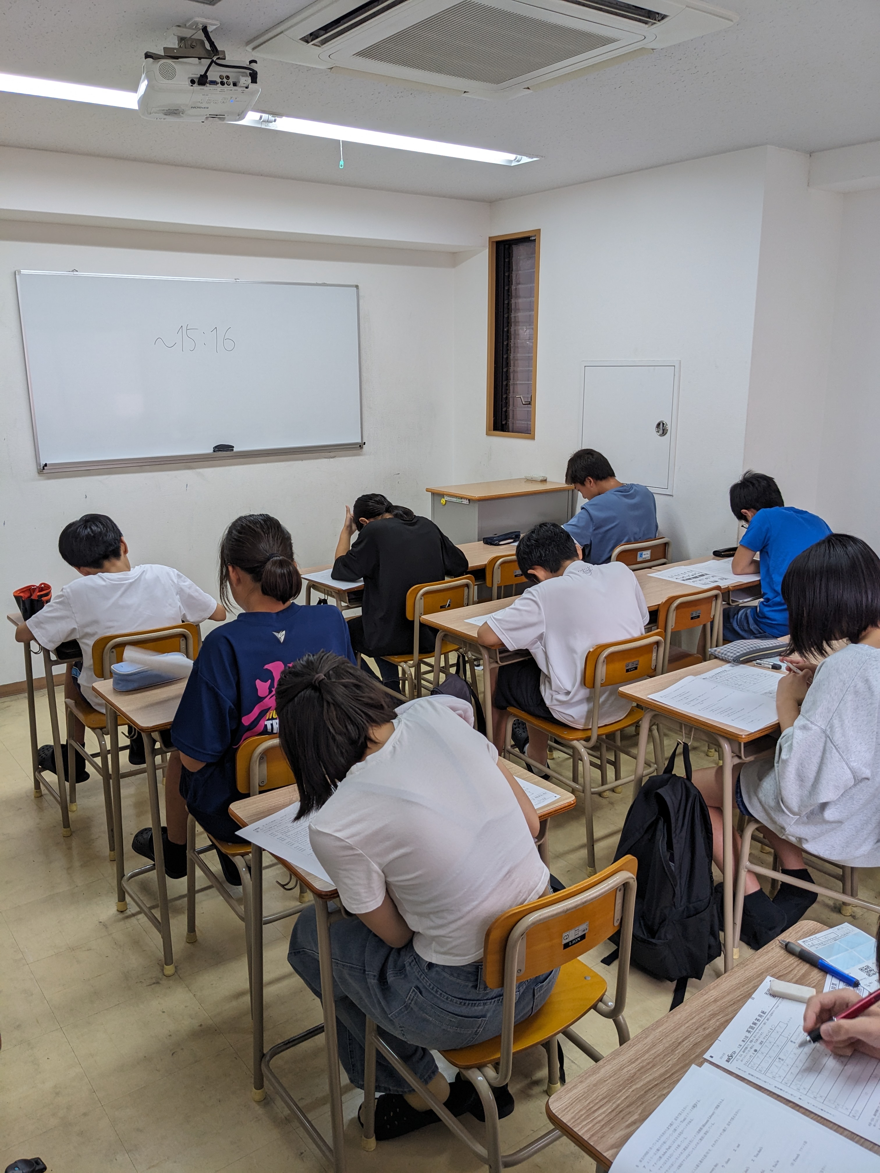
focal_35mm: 27
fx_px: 915
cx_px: 440
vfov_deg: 65.3
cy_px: 586
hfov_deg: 51.4
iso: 47
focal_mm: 4.38
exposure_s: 1/60
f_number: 1.73
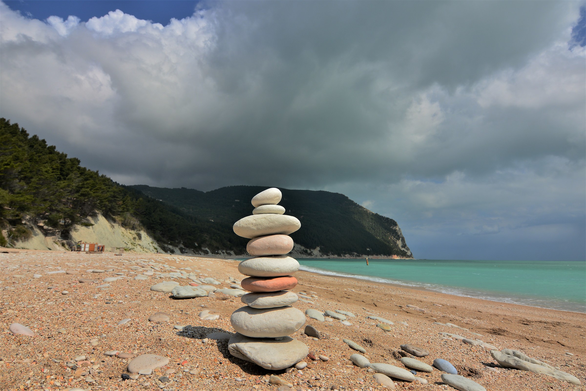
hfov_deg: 90.0
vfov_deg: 67.4
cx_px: 293
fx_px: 293
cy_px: 196
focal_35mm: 18
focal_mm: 12
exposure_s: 1/1000
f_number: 9
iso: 100
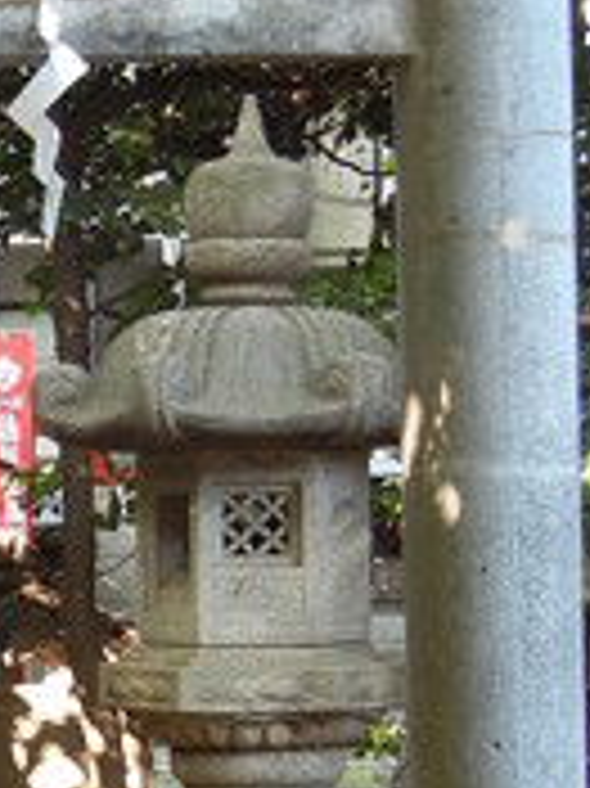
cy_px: 594
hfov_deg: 10.3
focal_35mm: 139
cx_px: -270
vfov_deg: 14.1
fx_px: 3163
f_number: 3.7
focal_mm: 7.1
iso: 160
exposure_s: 1/11.4
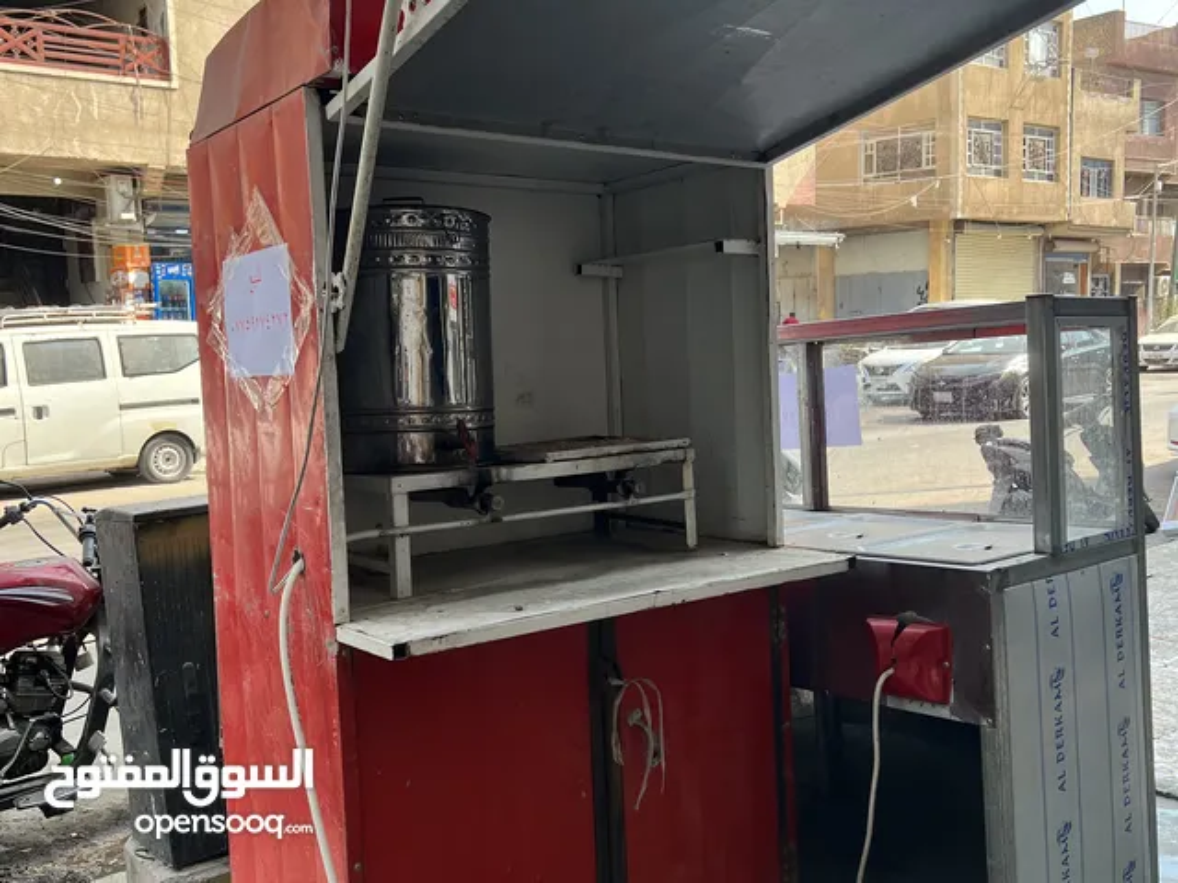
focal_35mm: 26
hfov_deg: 67.3
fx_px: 885
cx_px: 589
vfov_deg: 53.1
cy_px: 442
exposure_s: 1/769
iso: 50
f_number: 1.5
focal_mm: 5.7
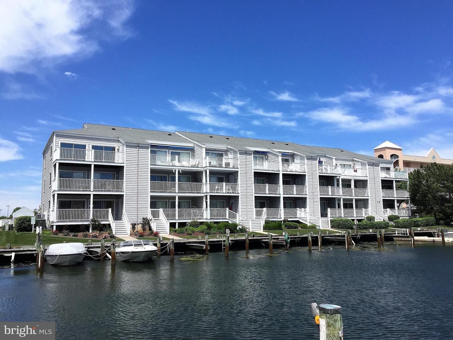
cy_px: 170
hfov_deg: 61.7
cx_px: 226
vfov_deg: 48.2
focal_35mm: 29
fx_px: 380
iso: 32
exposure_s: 1/2639
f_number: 2.2
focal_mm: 4.15
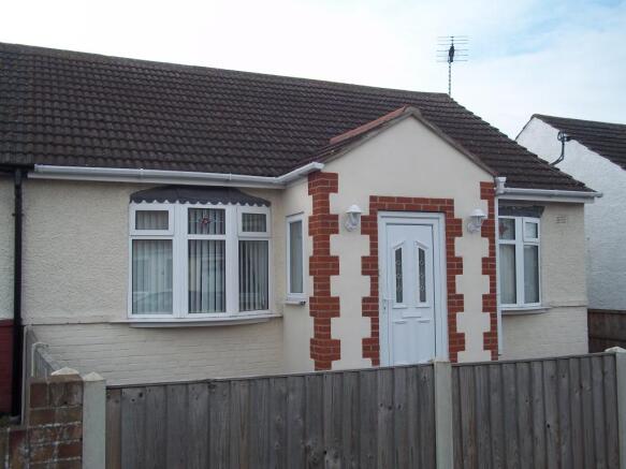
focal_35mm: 36
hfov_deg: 51.4
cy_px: 234
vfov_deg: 39.6
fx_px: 651
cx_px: 313
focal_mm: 6.5
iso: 80
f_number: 8
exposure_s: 1/100
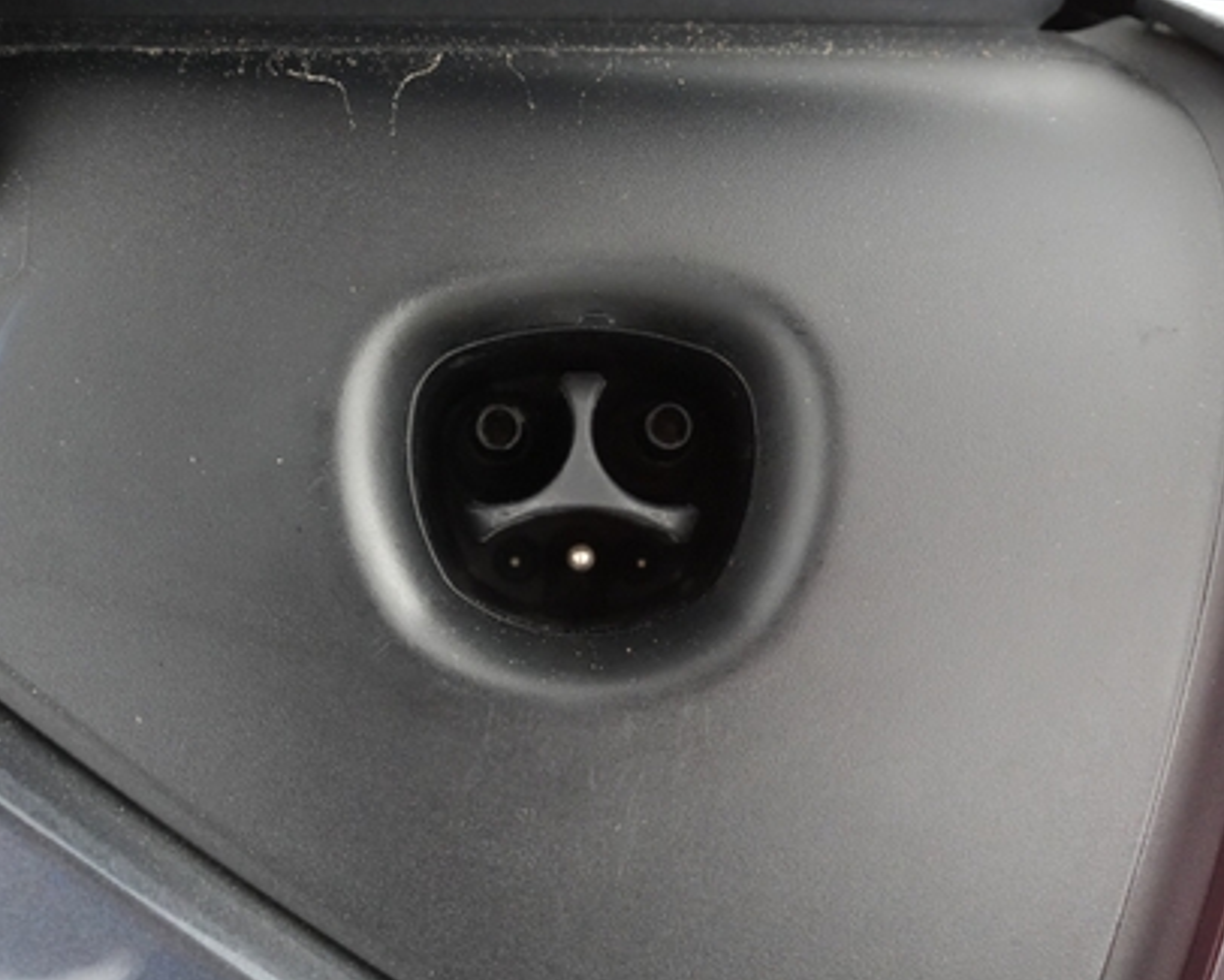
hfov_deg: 49.0
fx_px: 1341
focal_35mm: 37
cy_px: 431
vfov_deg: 40.1
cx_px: 537
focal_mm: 25
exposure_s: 1/100
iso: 10000
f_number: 4.5
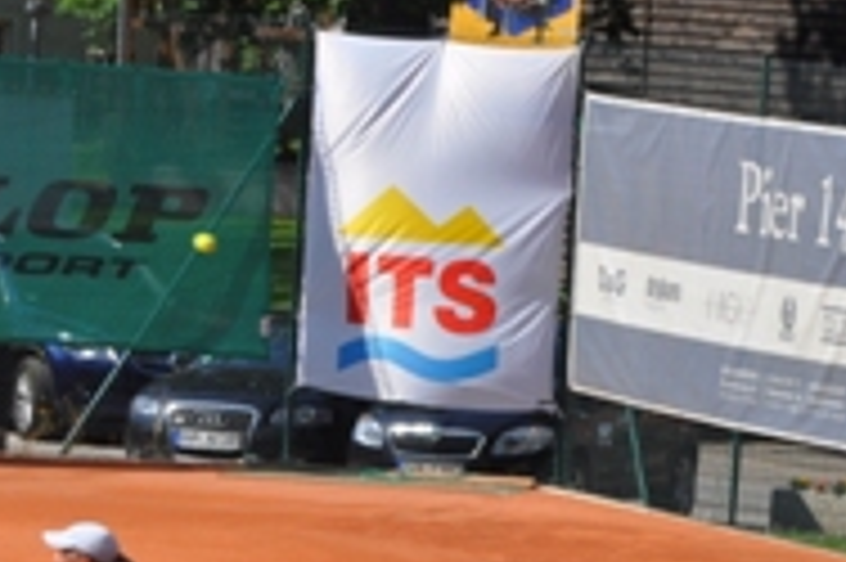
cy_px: 562
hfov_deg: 5.5
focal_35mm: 376
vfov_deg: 3.6
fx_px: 8833
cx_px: 666
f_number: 10
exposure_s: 1/400
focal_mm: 105
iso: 200
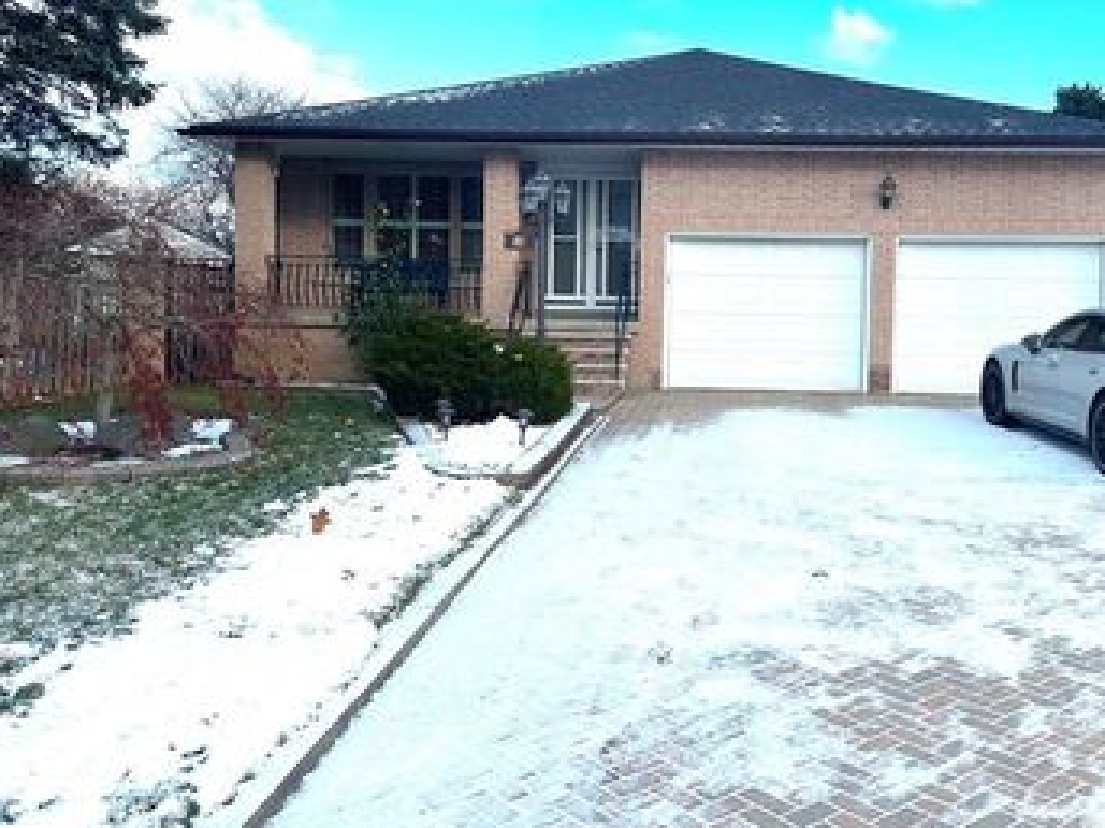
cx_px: 680
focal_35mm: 35
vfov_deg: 40.6
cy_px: 346
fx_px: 1117
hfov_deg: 52.2
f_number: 1.78
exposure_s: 1/2809
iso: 80
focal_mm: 6.86
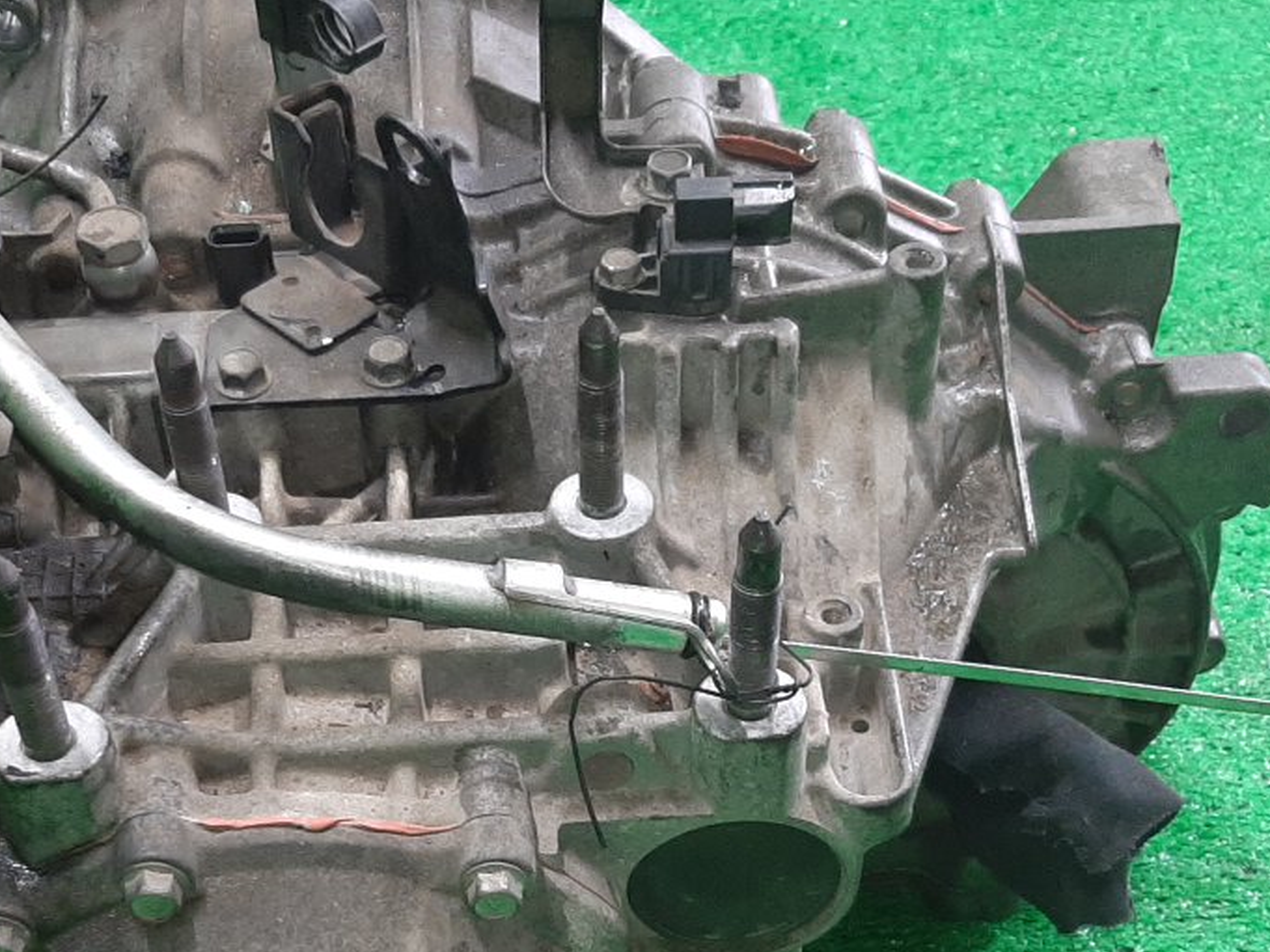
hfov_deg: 34.8
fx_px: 2018
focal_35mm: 55
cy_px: 796
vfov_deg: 26.0
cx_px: 490
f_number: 1.7
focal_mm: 3.93
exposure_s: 1/50
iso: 170
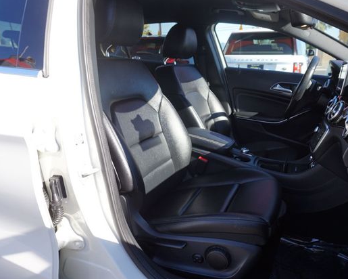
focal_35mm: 28
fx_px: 288
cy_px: 142
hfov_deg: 61.8
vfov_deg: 51.5
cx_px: 203
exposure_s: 1/80
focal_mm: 16
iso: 100
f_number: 6.3
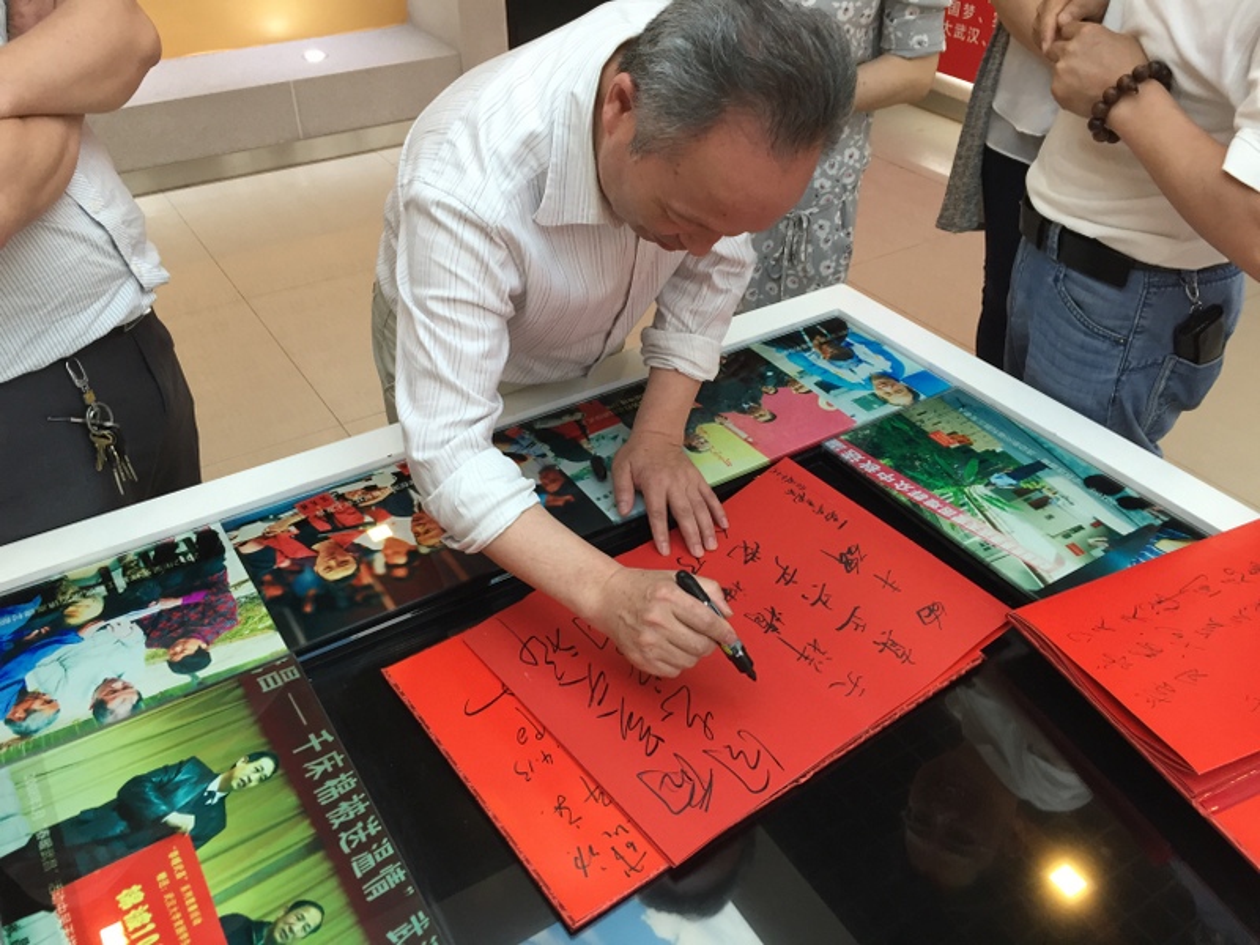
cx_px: 630
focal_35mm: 29
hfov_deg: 61.7
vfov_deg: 48.2
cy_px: 472
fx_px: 1056
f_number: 2.2
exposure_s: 1/33
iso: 64
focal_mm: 4.15
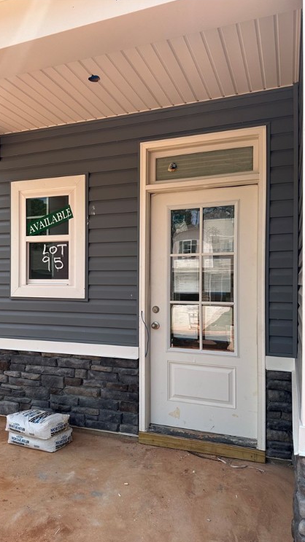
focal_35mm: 27
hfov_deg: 42.8
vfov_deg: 69.9
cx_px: 133
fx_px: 389
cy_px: 278
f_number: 1.78
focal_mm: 6.86
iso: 80
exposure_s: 1/2469
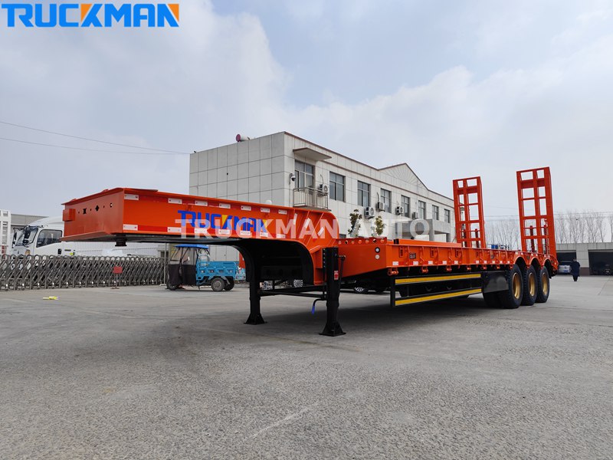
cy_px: 230
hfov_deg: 73.9
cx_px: 306
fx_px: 407
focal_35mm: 23
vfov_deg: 58.9
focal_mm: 6.14
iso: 50
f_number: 1.65
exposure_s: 1/1360
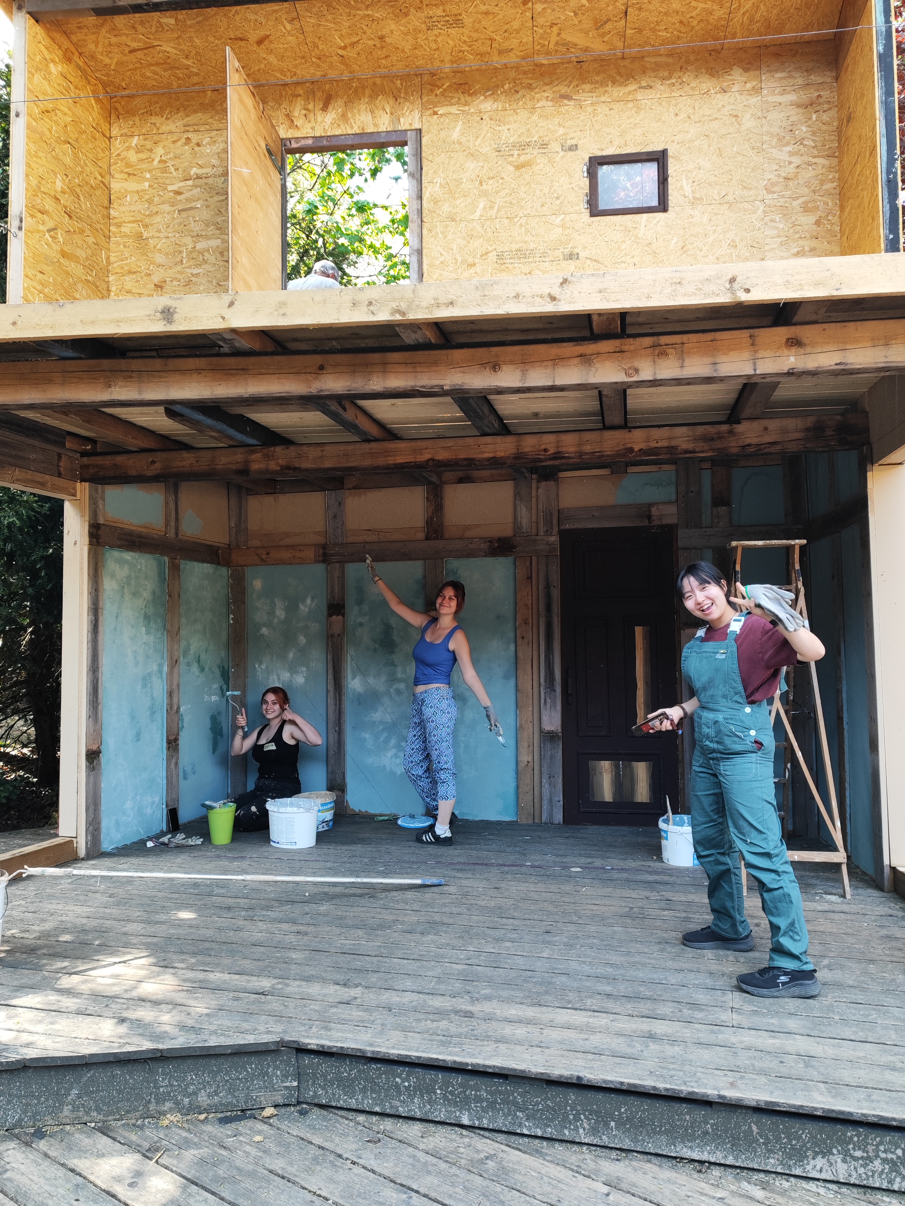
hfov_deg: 56.8
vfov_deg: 71.6
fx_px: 837
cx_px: 452
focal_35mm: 24
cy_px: 603
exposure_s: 1/100
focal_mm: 5.89
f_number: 1.89
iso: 179
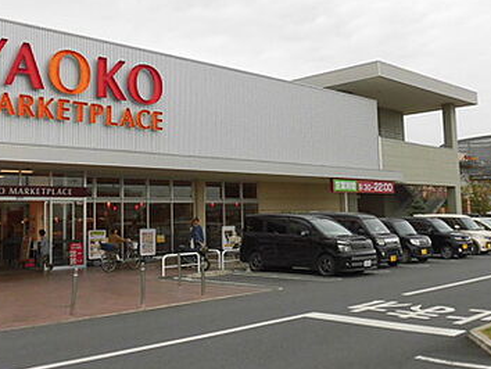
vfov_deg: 34.3
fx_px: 596
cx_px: 254
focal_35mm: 42
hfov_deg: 44.8
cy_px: 149
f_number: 3.1
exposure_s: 1/400
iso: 100
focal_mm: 4.3
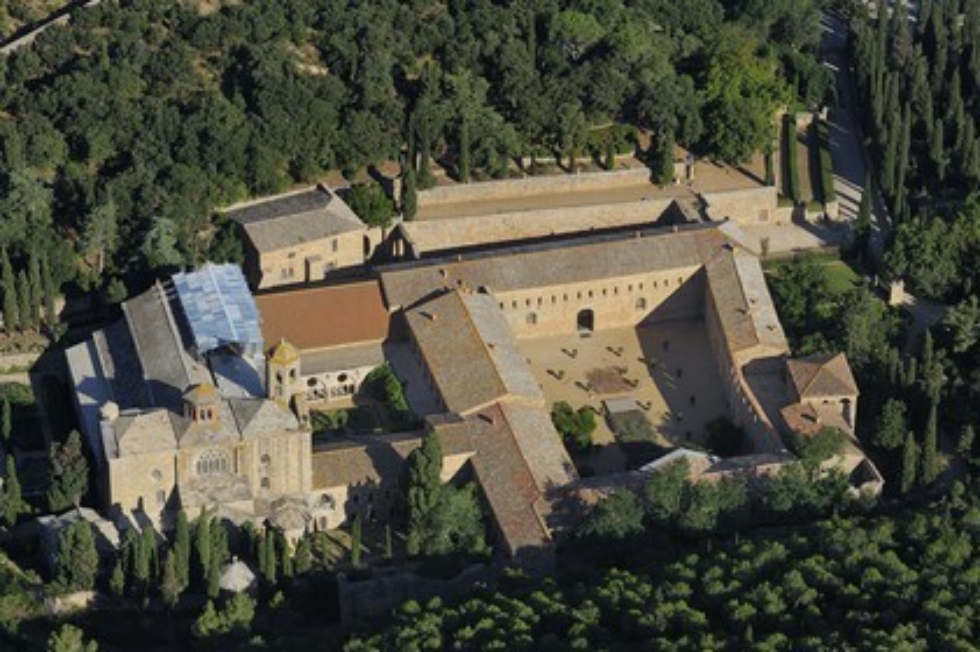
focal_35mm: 102
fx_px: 2774
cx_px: 490
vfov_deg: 13.4
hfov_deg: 20.0
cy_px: 326
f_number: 9
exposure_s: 1/1000
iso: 400
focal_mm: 102
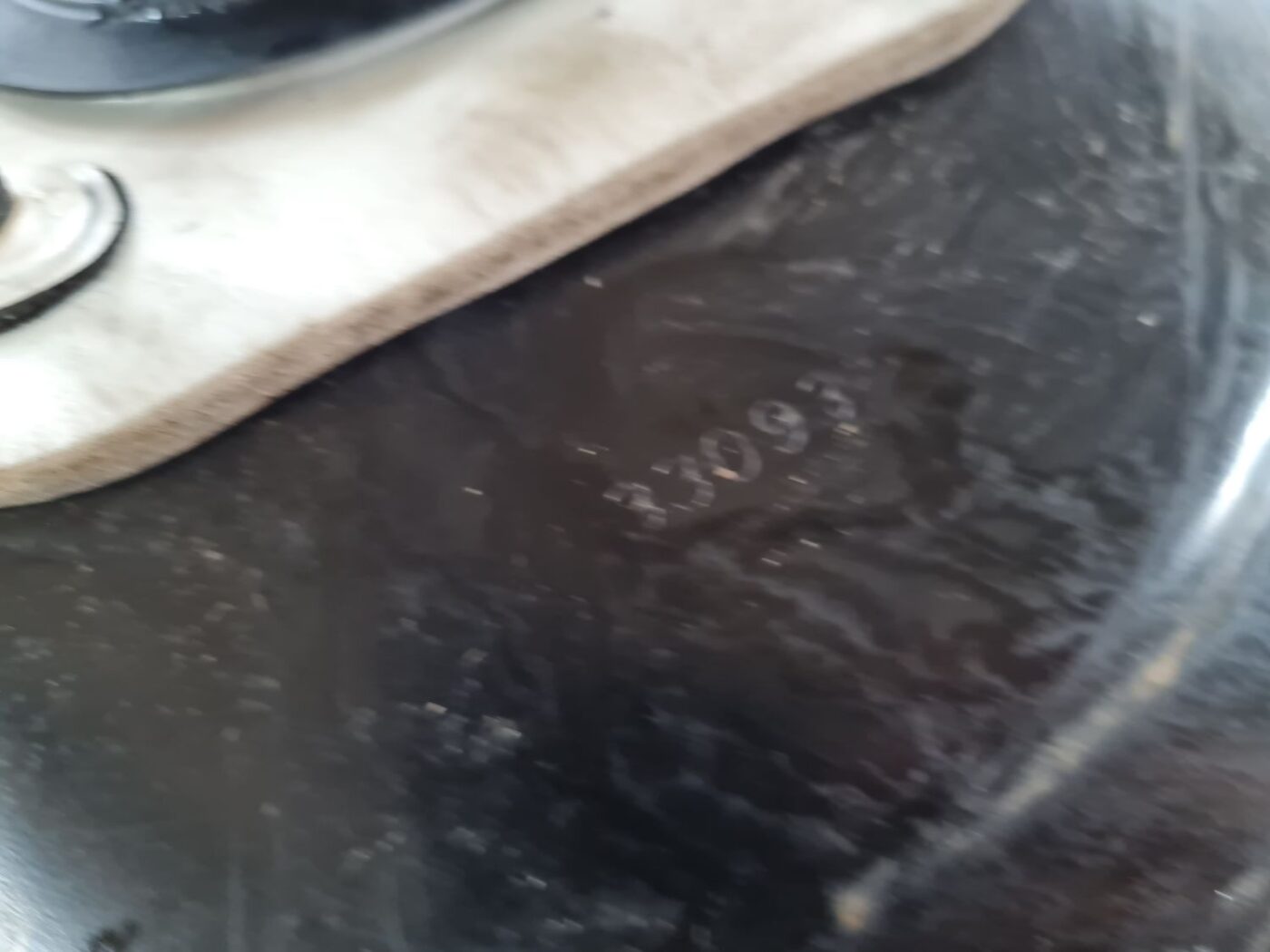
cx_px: 635
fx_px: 954
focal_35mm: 26
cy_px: 476
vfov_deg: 53.1
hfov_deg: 67.3
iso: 250
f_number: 1.8
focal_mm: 5.4
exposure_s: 1/50
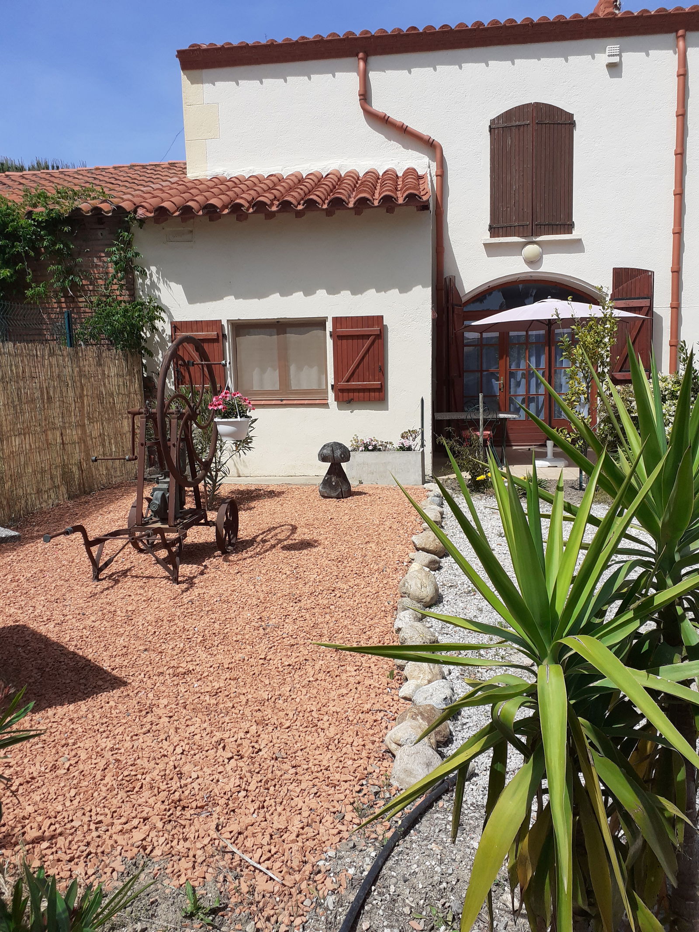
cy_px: 466
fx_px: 727
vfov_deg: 65.3
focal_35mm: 27
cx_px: 350
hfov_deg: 51.4
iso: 40
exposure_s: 1/2381
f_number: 1.9
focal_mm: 3.6
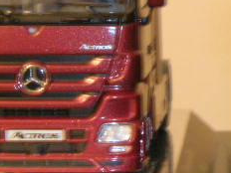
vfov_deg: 10.1
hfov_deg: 13.4
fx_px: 974
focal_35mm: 146
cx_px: 221
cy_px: 38
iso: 200
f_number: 5.5
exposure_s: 2
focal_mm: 8
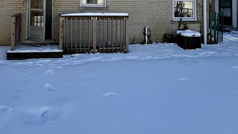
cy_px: -7
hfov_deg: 60.9
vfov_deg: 33.7
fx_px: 196
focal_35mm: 31
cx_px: 77
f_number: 2.2
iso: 50
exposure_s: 1/679
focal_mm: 2.22
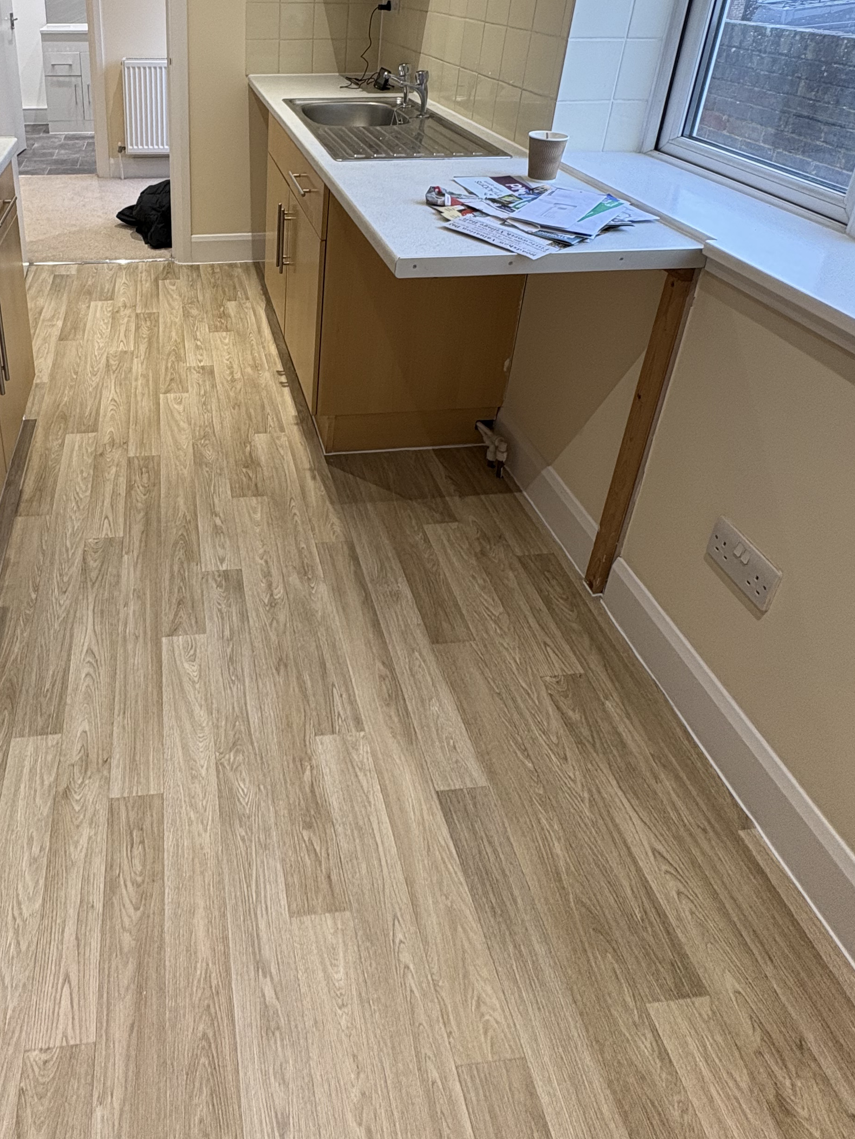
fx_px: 757
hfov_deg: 56.3
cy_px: 281
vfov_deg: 68.9
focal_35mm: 23
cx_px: 225
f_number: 2.2
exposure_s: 1/50
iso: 160
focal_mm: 2.22
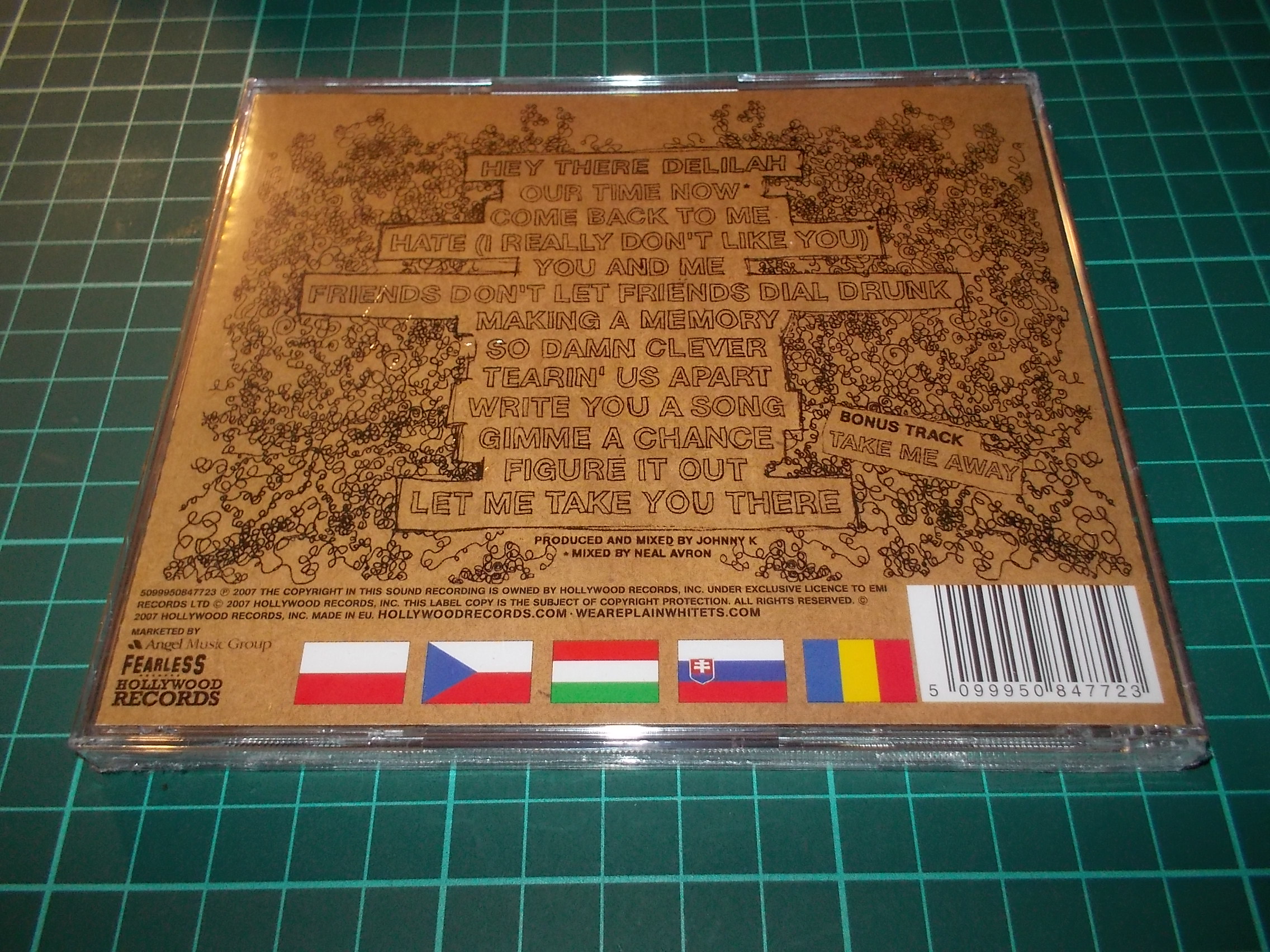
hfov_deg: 61.7
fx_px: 1064
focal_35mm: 29
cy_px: 476
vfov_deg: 48.2
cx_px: 635
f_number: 3.3
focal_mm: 4.1
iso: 200
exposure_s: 1/30
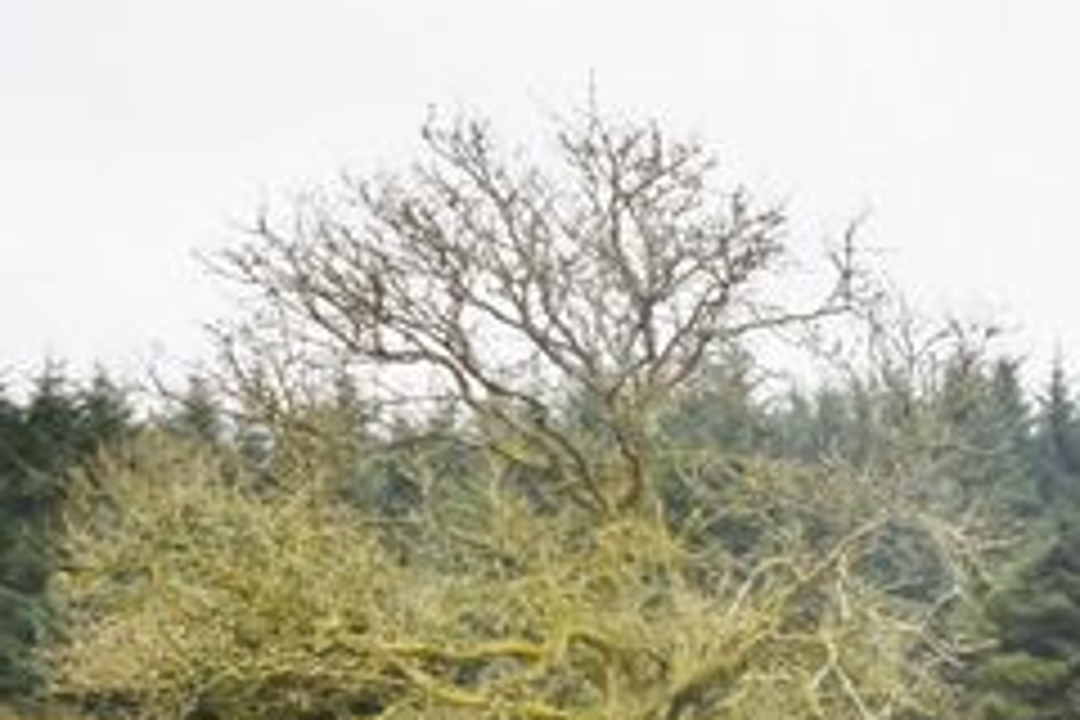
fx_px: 1350
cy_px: 644
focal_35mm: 45
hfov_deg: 32.2
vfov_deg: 28.7
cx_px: 1426
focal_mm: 10
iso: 640
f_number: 8
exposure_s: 1/500
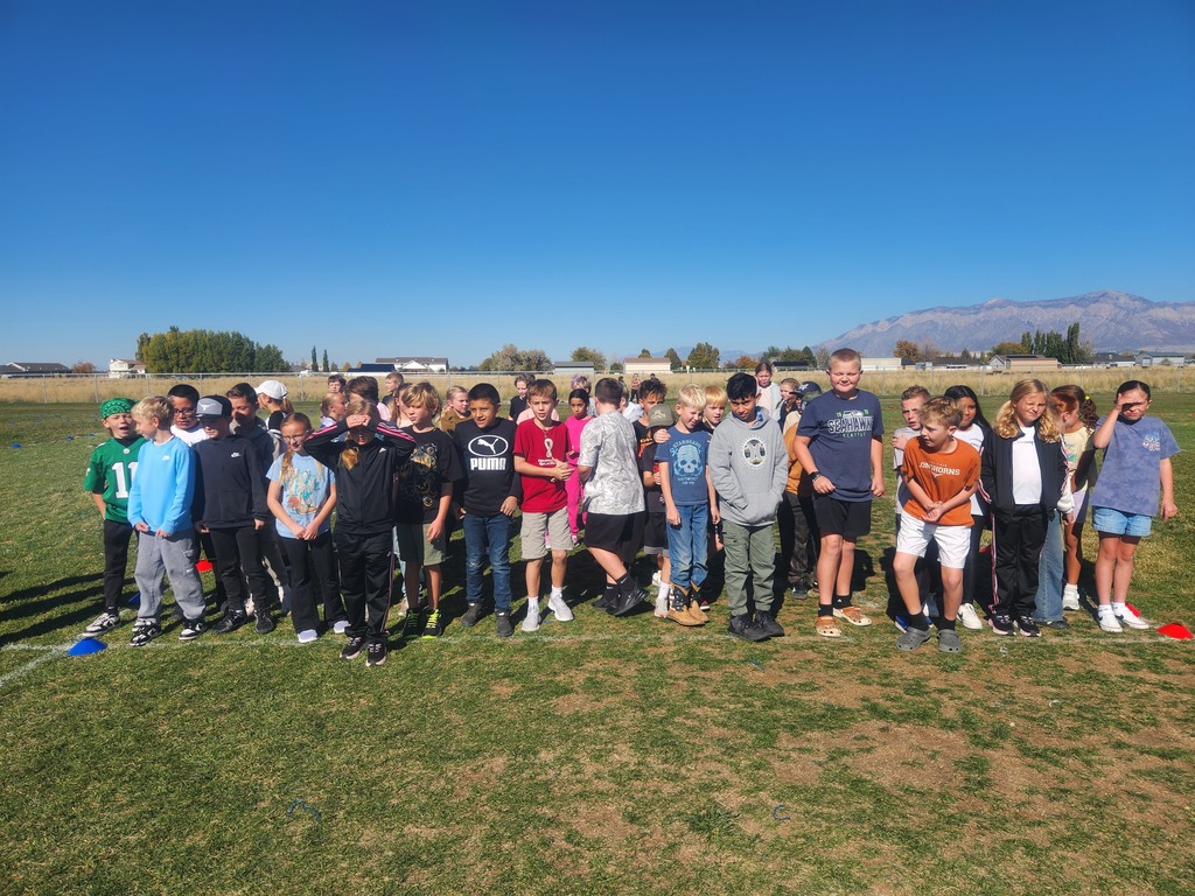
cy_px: 448
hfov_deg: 73.9
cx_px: 598
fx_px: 794
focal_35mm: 23
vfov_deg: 58.9
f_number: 1.8
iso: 20
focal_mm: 5.4
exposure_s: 1/1636
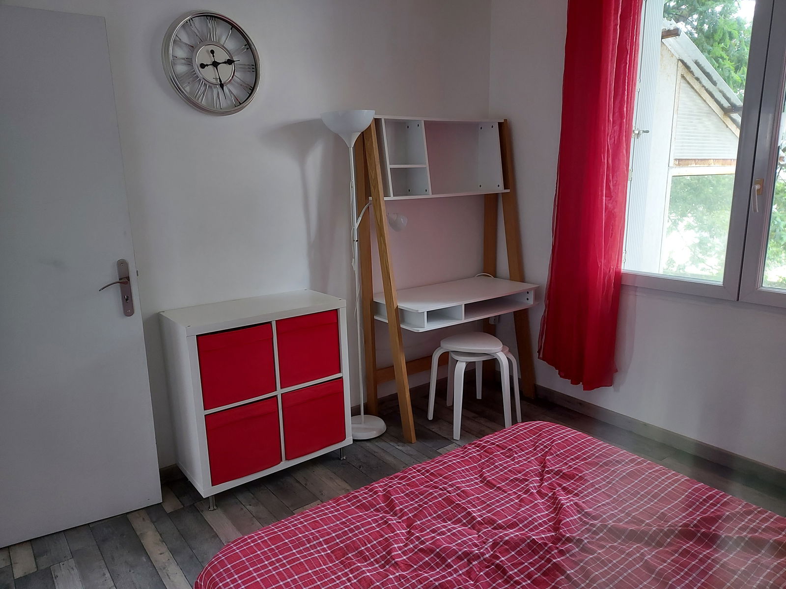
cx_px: 393
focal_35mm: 24
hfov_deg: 71.6
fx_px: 545
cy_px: 294
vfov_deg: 56.8
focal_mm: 5.23
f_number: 1.8
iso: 400
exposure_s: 1/25
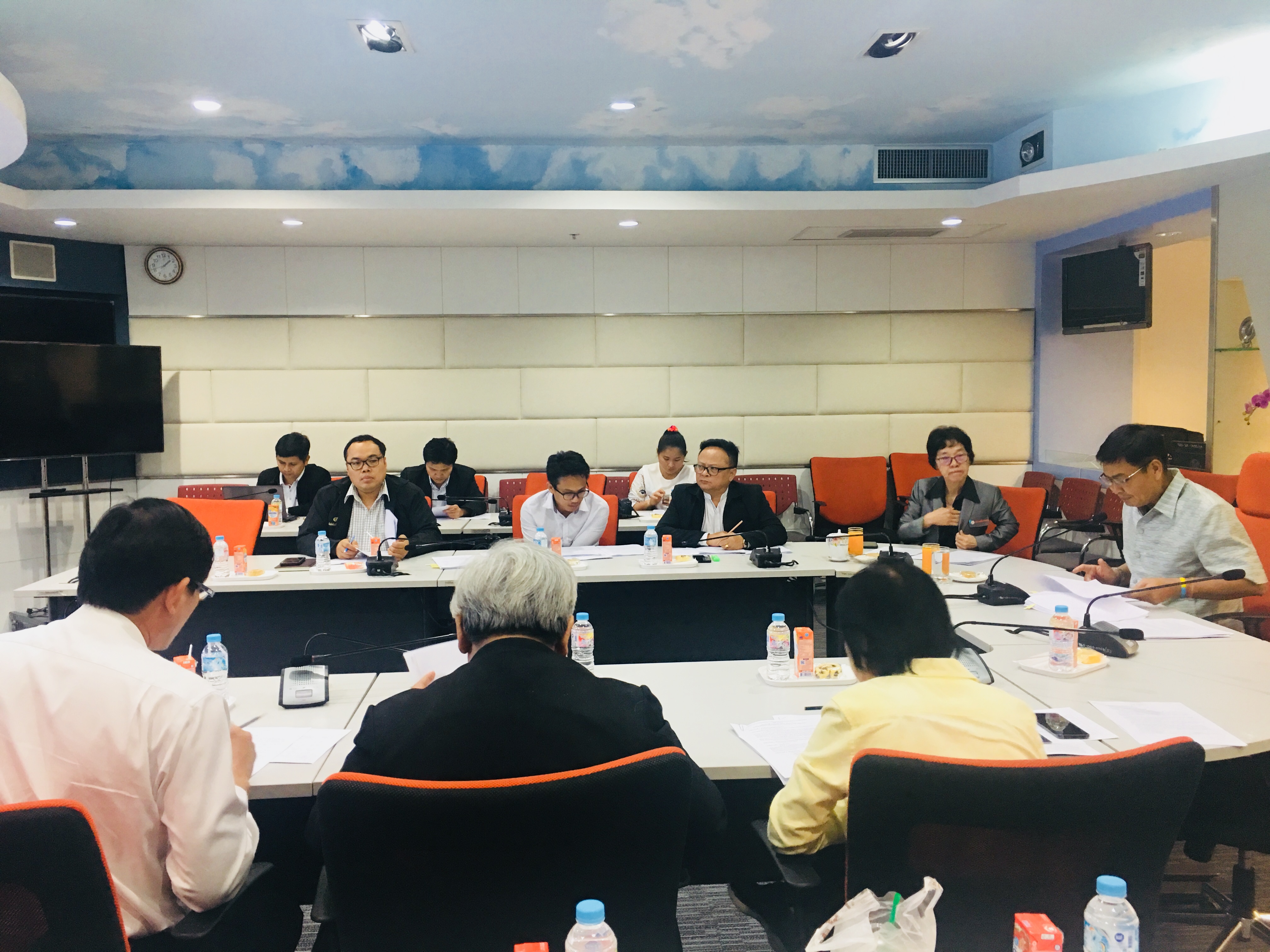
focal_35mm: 29
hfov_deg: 61.7
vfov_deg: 48.2
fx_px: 1064
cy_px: 476
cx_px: 635
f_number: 2.2
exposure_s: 1/17
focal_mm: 4.15
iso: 80
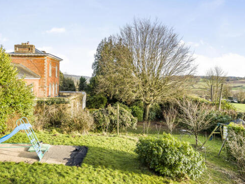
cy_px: 94
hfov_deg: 73.7
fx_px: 163
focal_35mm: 23
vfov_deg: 58.9
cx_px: 109
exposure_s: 1/320
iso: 400
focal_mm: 12
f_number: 4.5
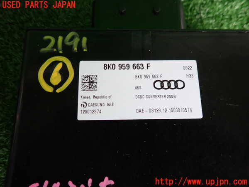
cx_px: 124
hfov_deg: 69.4
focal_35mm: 25
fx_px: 180
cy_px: 94
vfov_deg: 54.9
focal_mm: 4.5
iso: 200
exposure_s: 1/40
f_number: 2
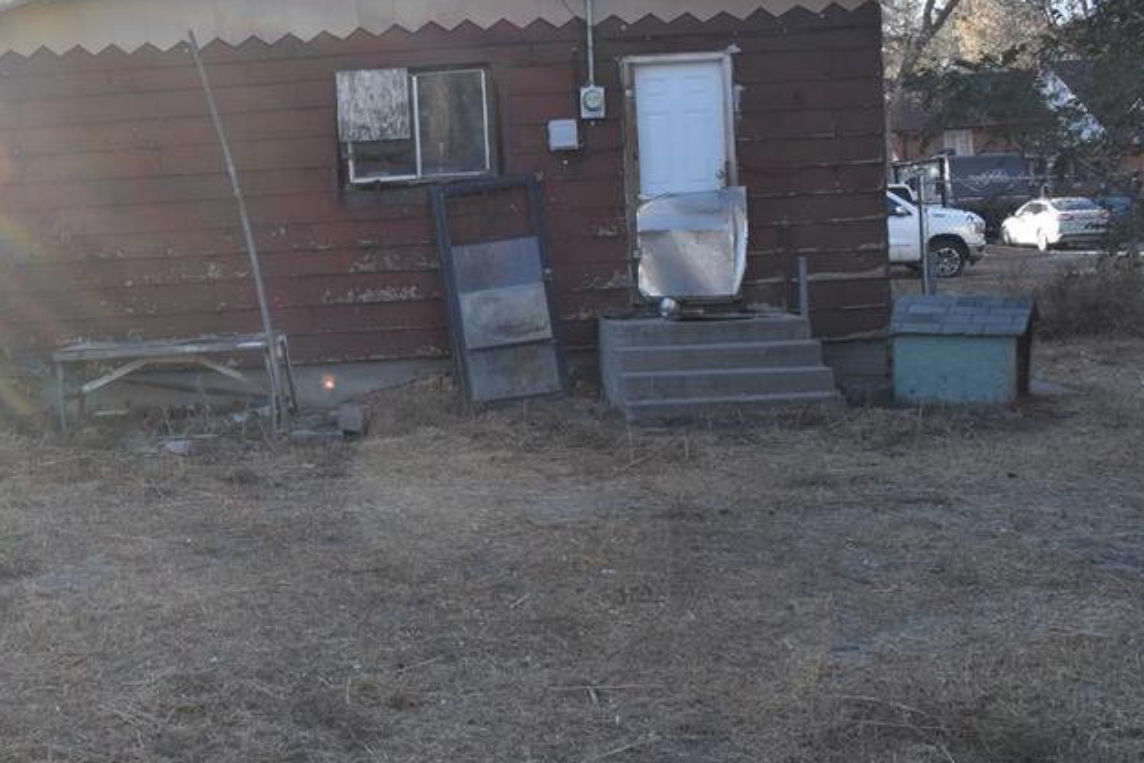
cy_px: 312
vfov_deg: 27.5
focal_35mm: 49
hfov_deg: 38.8
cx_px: 232
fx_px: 1557
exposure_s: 1/400
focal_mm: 20
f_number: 11
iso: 800
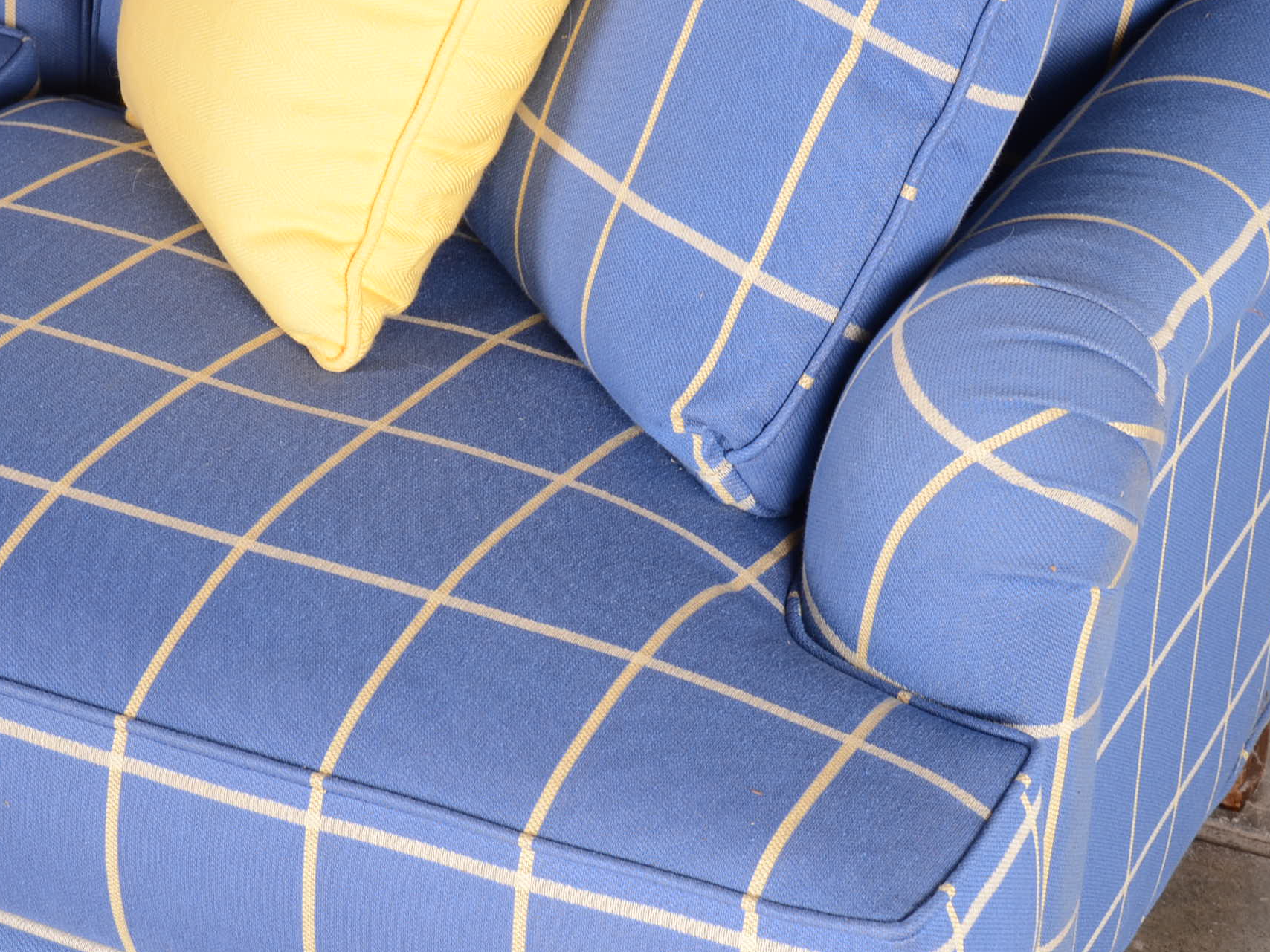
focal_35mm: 108
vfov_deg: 13.7
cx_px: 481
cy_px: 515
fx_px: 3962
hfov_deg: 18.2
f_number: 11
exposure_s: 1/100
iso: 160
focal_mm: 52
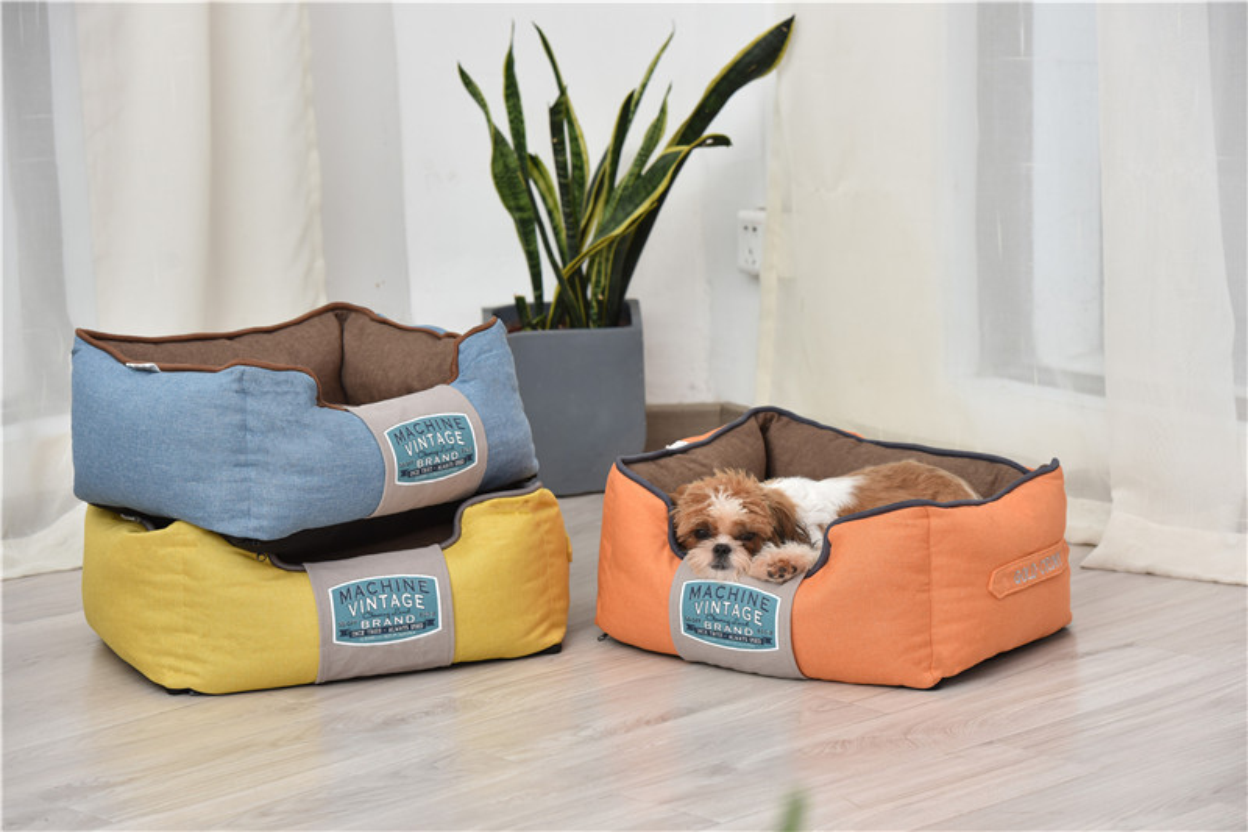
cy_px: 416
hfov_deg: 16.8
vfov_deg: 11.2
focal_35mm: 122
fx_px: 4228
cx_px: 624
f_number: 5.6
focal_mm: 122
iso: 500
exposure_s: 1/160
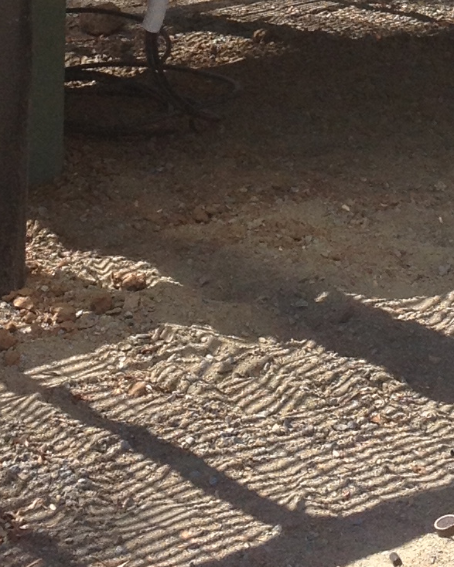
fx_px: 2553
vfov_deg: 12.3
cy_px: -162
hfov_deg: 10.1
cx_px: 333
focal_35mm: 152
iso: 50
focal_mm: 4.28
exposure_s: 1/968
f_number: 2.4
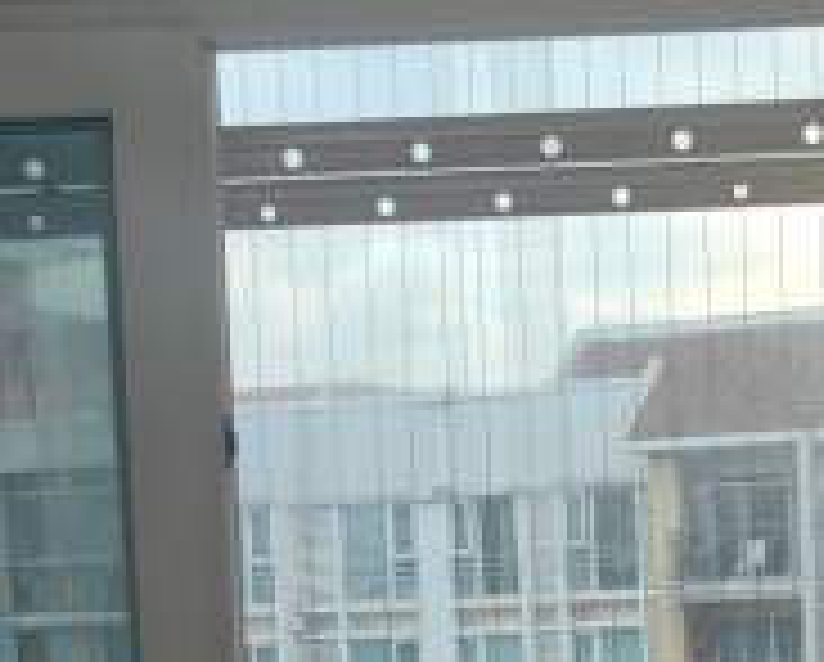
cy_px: 991
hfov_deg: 16.1
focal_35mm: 115
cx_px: 937
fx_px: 2809
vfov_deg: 12.8
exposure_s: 1/101
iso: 50
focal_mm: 5.75
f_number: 2
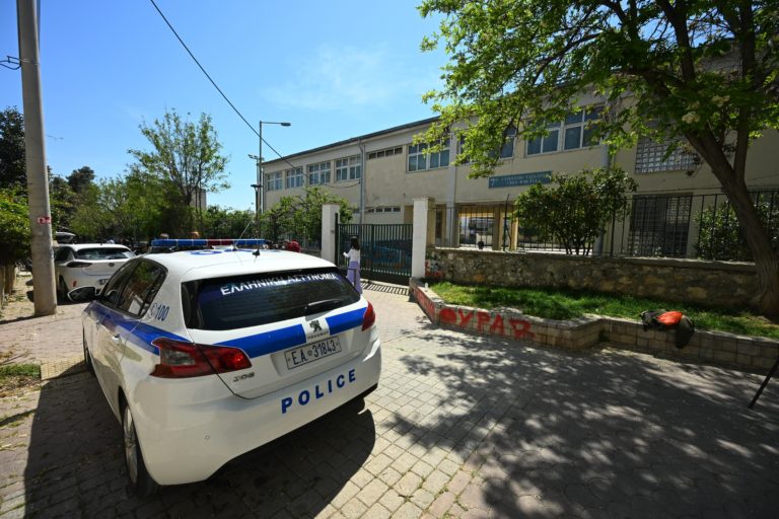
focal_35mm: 14
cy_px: 260
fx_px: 303
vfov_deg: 81.2
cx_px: 390
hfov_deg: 104.3
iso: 250
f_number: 6.3
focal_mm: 14
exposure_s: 1/1000
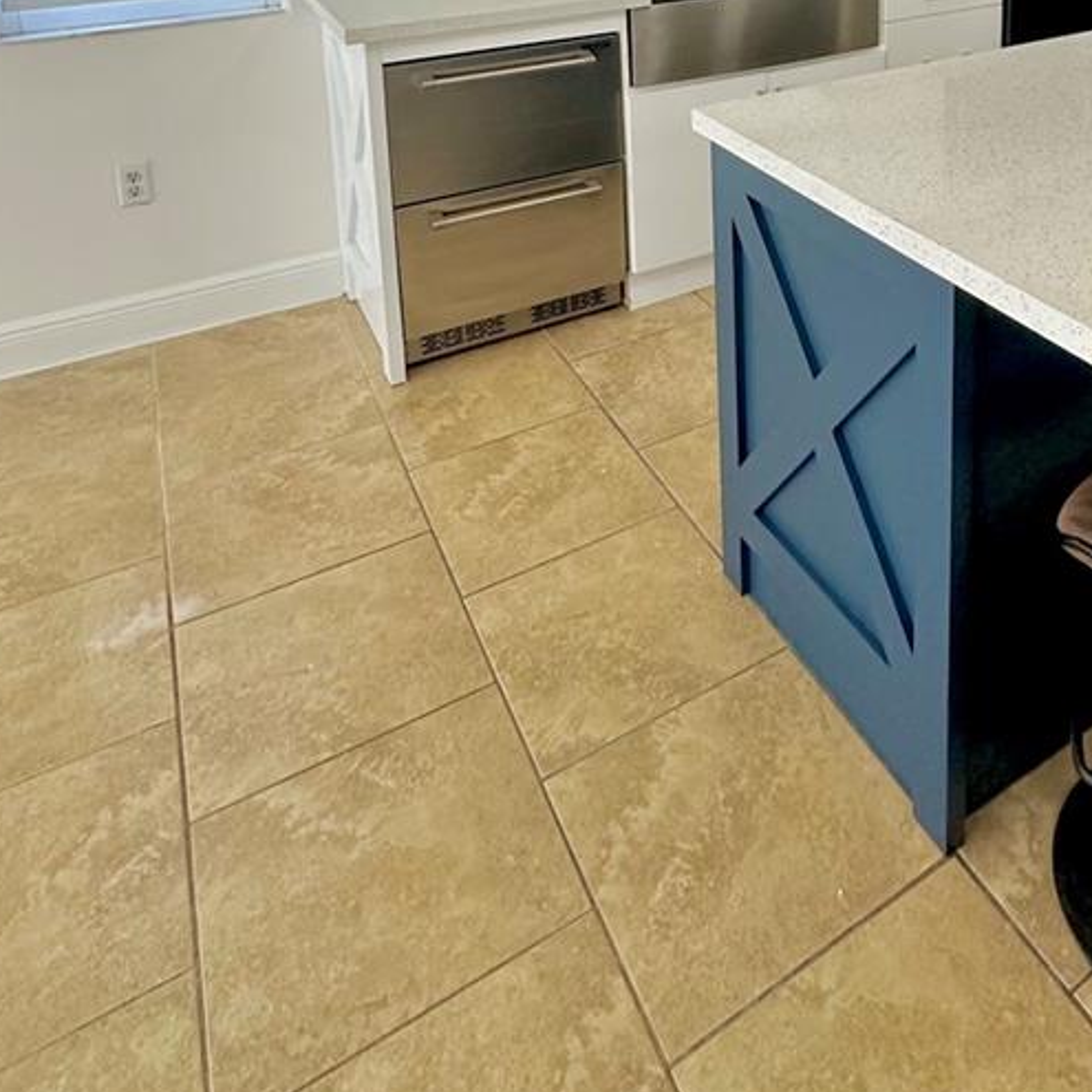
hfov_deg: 51.1
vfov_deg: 44.9
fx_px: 1071
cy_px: -24
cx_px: 854
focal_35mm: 30
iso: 250
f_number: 2.2
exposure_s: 1/120
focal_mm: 2.22
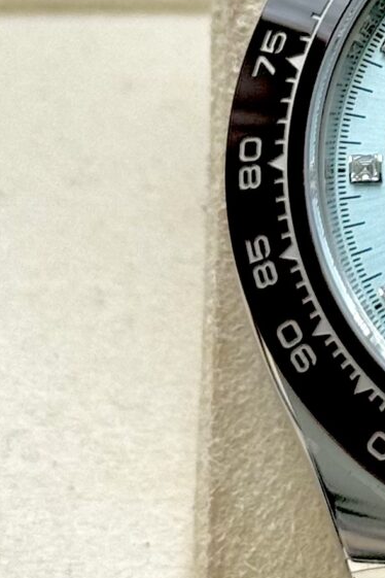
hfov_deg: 5.9
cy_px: -33
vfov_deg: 9.0
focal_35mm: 228
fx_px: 3657
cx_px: 689
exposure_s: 1/197
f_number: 1.78
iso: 64
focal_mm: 6.76
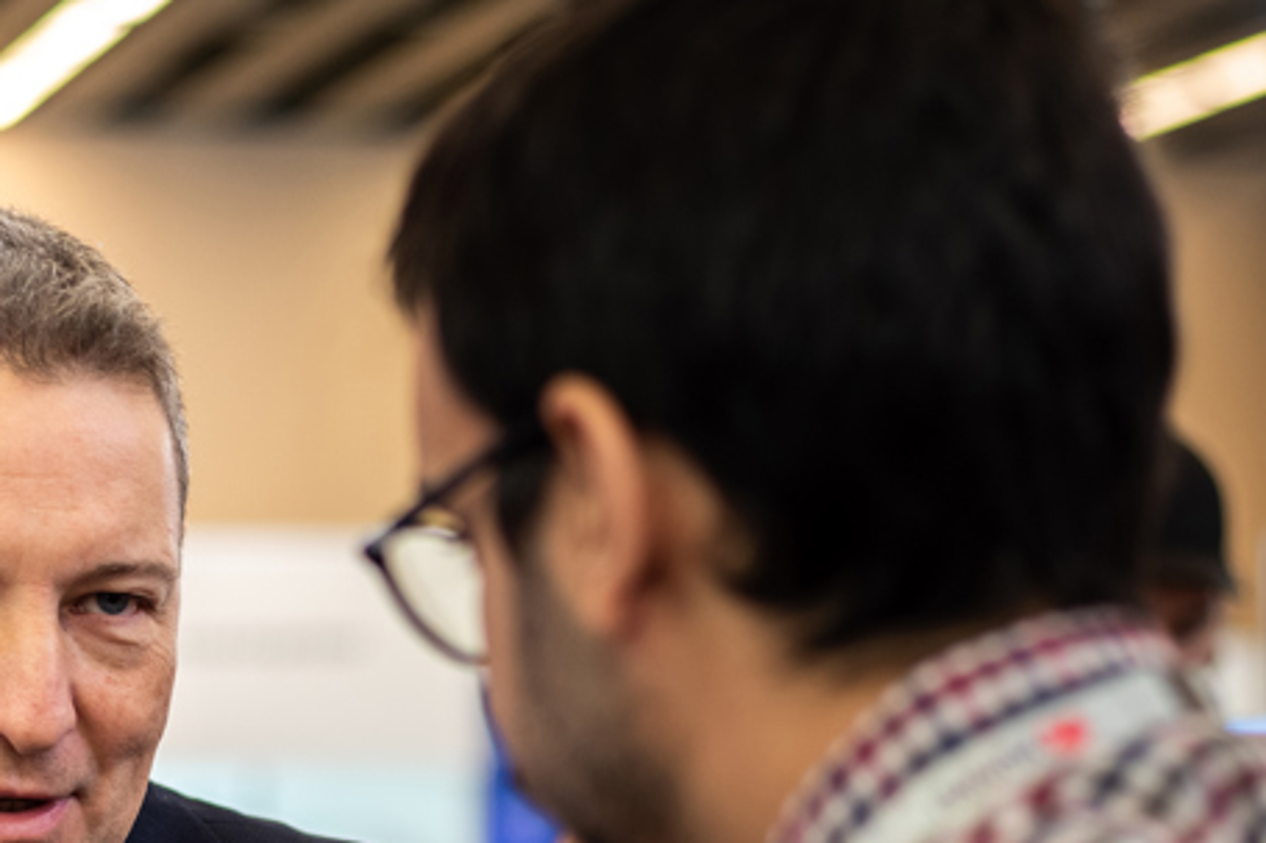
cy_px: 854
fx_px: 4253
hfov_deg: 16.9
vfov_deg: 11.2
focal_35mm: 121
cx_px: 423
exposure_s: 1/125
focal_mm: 50
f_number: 2.2
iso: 450
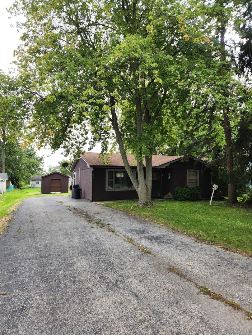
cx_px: 126
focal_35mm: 23
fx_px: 223
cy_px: 168
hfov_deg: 58.9
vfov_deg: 73.9
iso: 20
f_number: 1.8
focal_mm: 5.4
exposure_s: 1/265
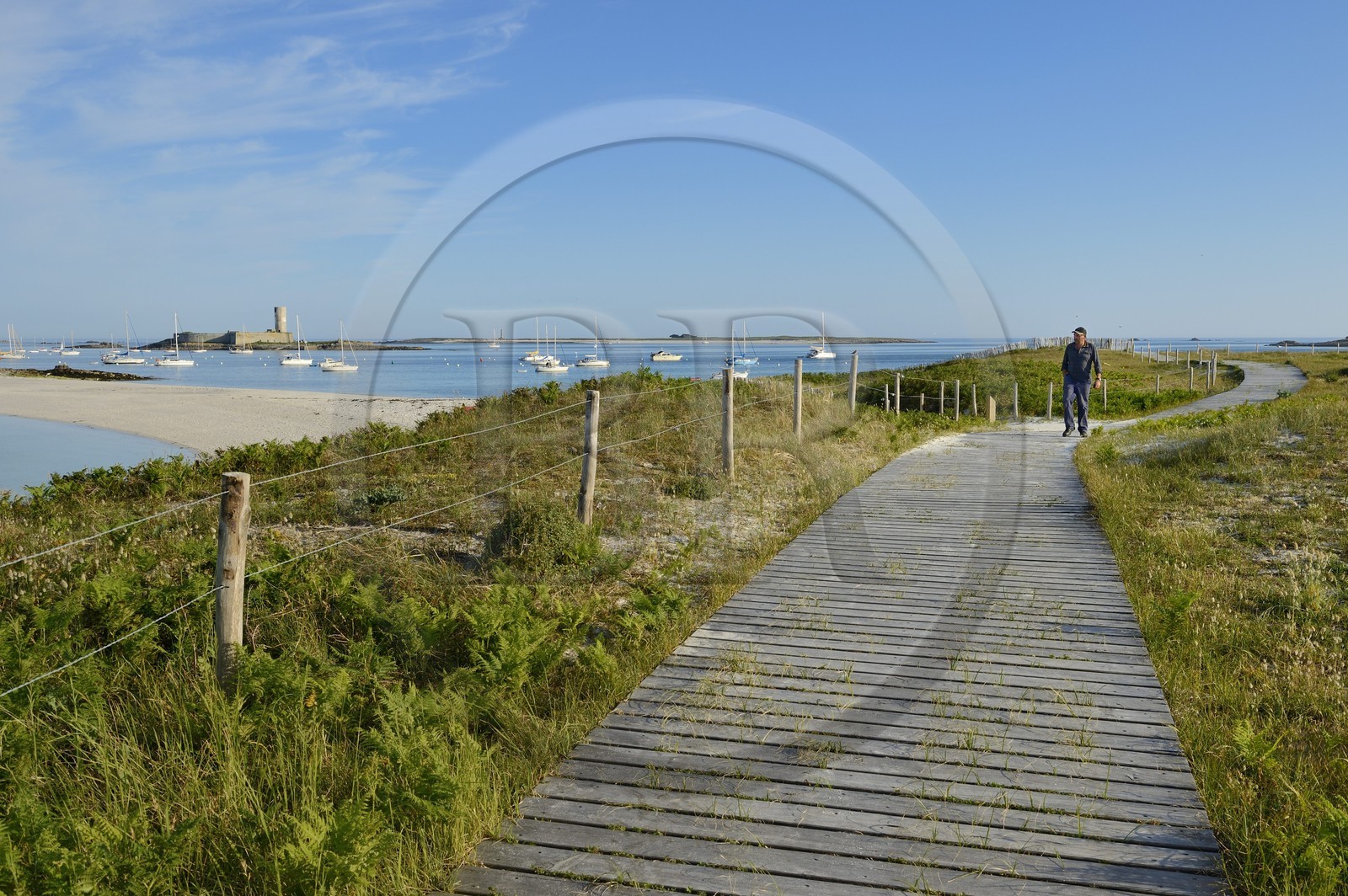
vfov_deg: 41.0
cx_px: 674
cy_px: 448
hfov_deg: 58.8
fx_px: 1197
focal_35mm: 32
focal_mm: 32
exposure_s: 1/250
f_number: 13
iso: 200
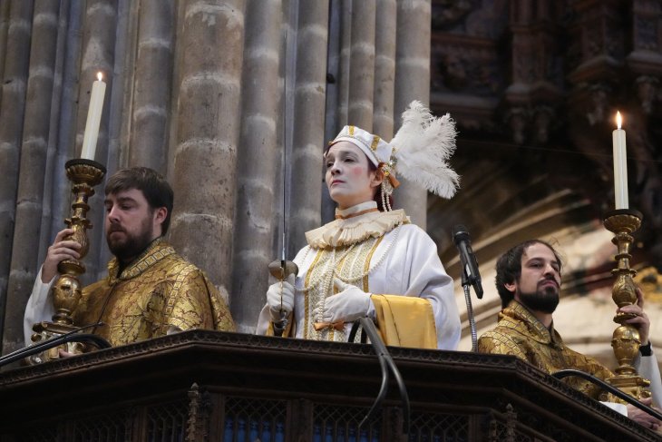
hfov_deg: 15.6
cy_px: 221
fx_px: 2409
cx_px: 331
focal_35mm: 131
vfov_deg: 10.5
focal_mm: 131
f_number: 5
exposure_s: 1/160
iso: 20000
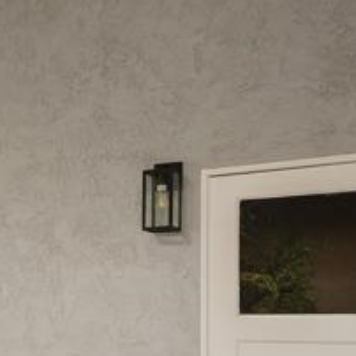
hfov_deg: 22.0
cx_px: -132
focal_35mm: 69
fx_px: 803
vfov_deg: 24.5
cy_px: 303
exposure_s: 1/25
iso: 500
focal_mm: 16
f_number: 8
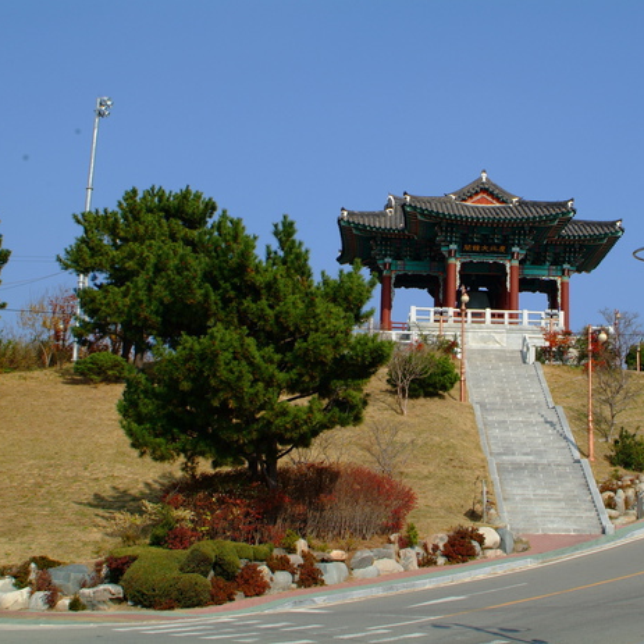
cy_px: 320
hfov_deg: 31.3
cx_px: 446
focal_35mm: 54
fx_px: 1137
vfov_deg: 31.6
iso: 100
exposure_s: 1/250
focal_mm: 28
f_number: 8
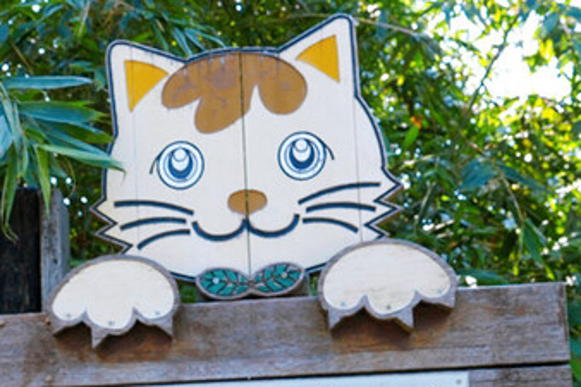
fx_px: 1178
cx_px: 124
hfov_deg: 27.2
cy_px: 454
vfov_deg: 17.8
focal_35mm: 73
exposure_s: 1/125
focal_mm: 29
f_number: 8
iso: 320
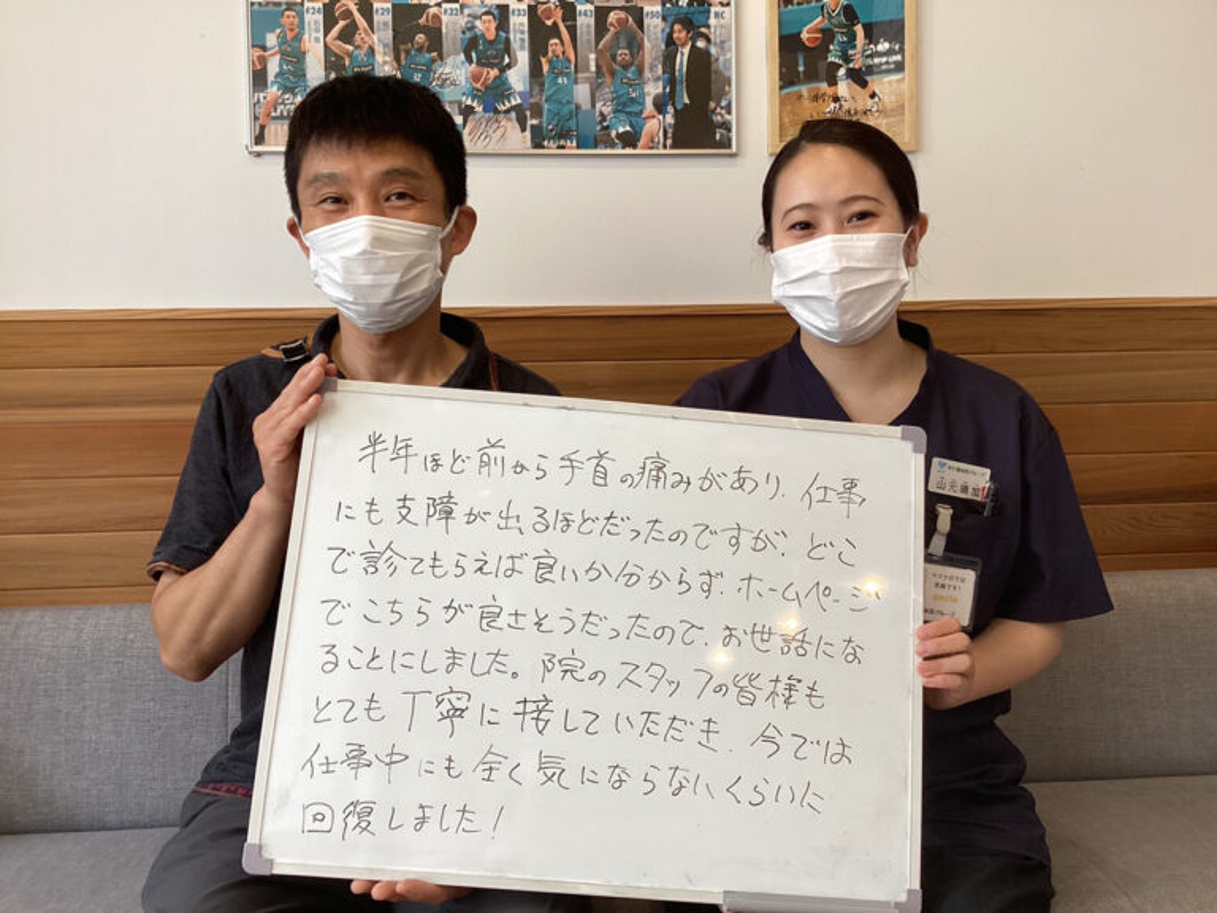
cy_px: 456
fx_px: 1090
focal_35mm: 31
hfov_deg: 58.4
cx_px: 608
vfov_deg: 45.4
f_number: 2.4
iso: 80
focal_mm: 3.3
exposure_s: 1/60
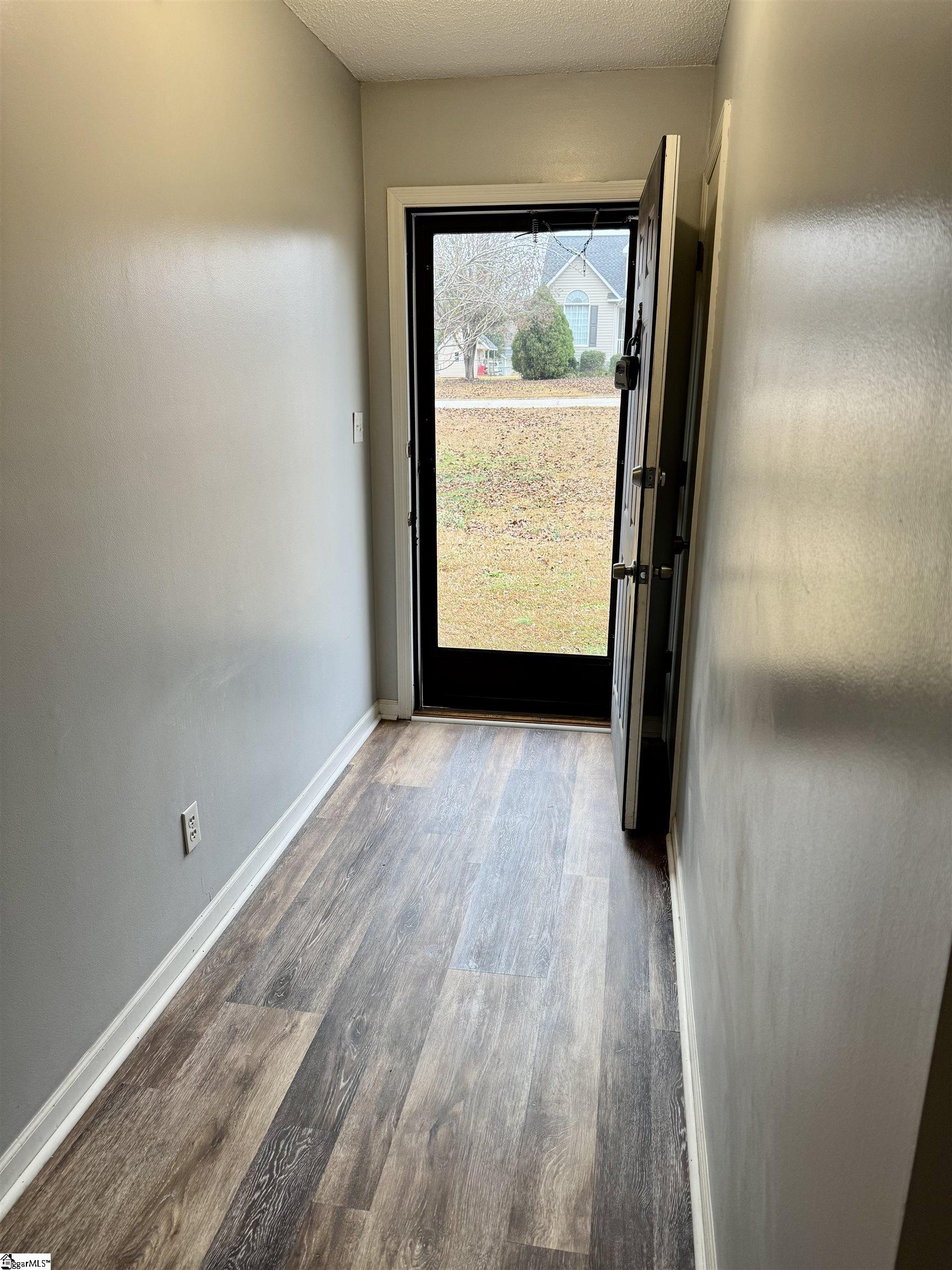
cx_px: 476
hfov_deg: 56.8
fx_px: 880
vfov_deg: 71.6
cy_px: 635
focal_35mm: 24
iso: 125
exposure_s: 1/120
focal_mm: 6.76
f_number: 1.78
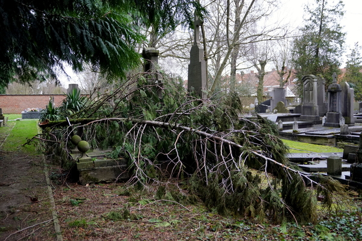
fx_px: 392
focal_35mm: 39
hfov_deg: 49.6
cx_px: 181
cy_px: 120
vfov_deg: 34.2
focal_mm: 26
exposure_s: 1/160
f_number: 4
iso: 1000
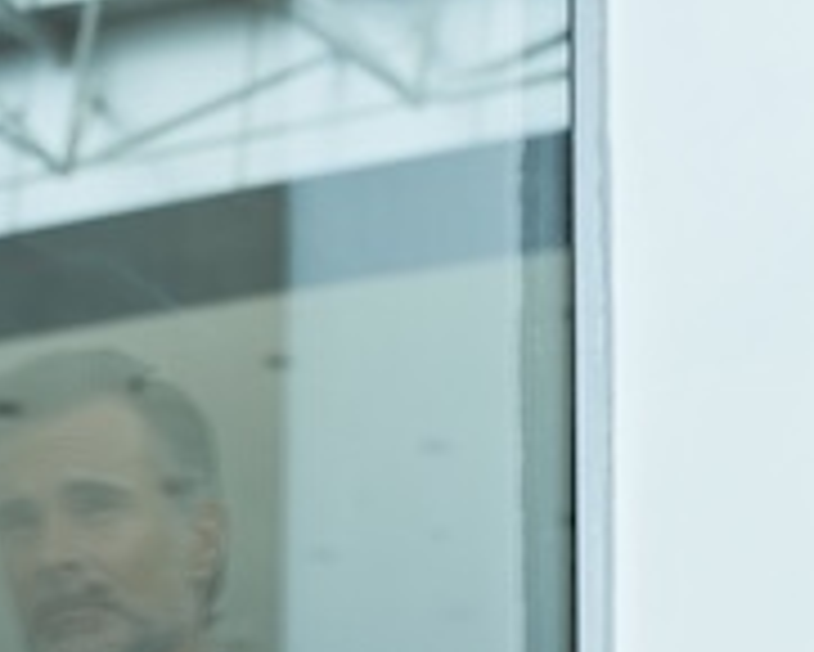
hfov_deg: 12.1
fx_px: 3784
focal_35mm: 157
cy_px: 643
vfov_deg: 9.8
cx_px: 863
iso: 320
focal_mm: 70
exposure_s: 1/500
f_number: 5.6
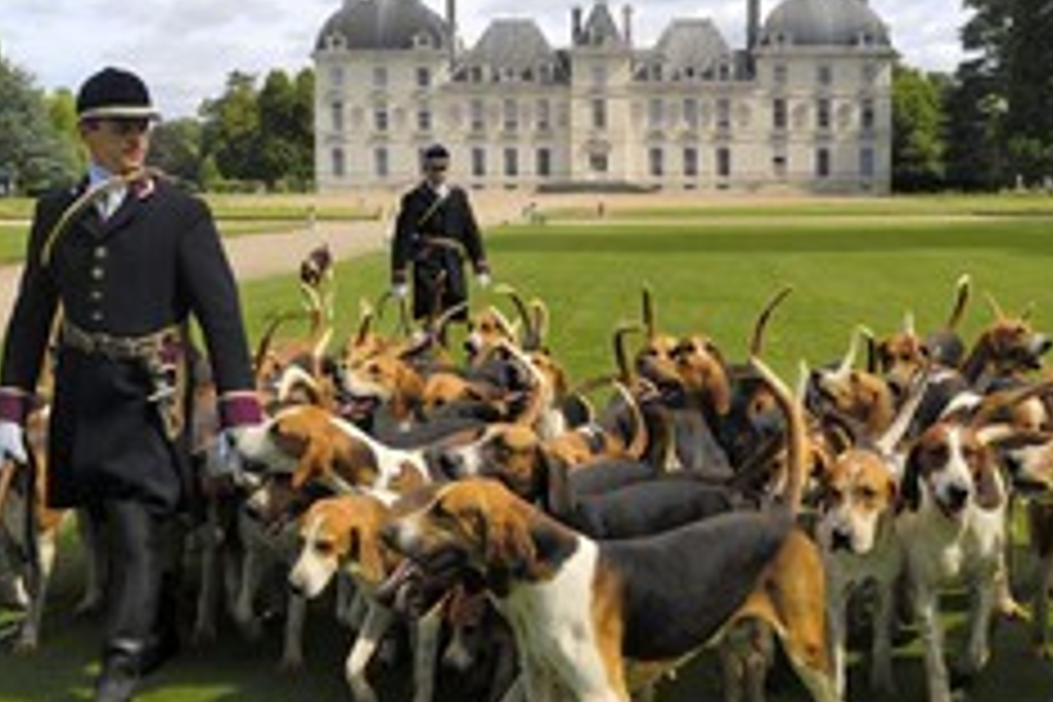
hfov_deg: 42.8
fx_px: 1342
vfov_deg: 29.2
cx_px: 587
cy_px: 279
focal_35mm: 46
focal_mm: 17
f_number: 5.3
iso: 100
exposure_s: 1/500
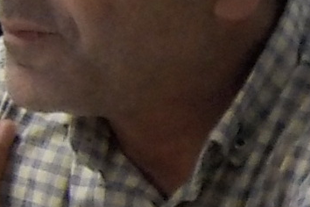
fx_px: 1722
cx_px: -425
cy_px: 22
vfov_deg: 6.9
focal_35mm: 200
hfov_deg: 9.3
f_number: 3.3
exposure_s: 1/30
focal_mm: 4.1
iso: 320
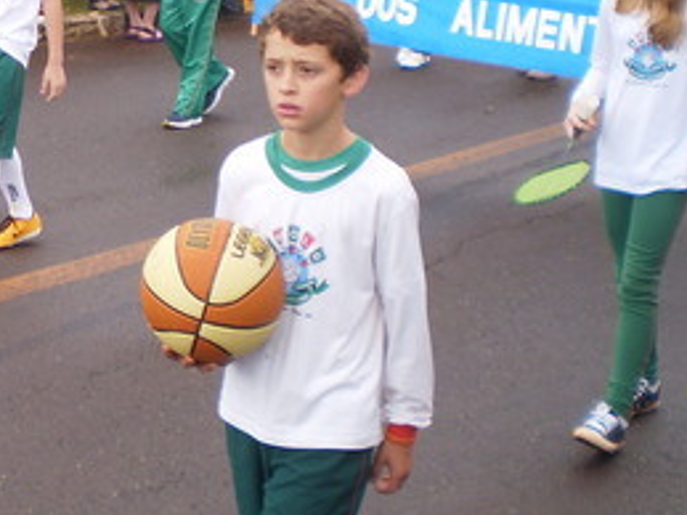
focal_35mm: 89
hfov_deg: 21.4
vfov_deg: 16.4
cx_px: 32
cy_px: 93
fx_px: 1766
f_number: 3.1
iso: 64
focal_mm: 6.3
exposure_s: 1/100
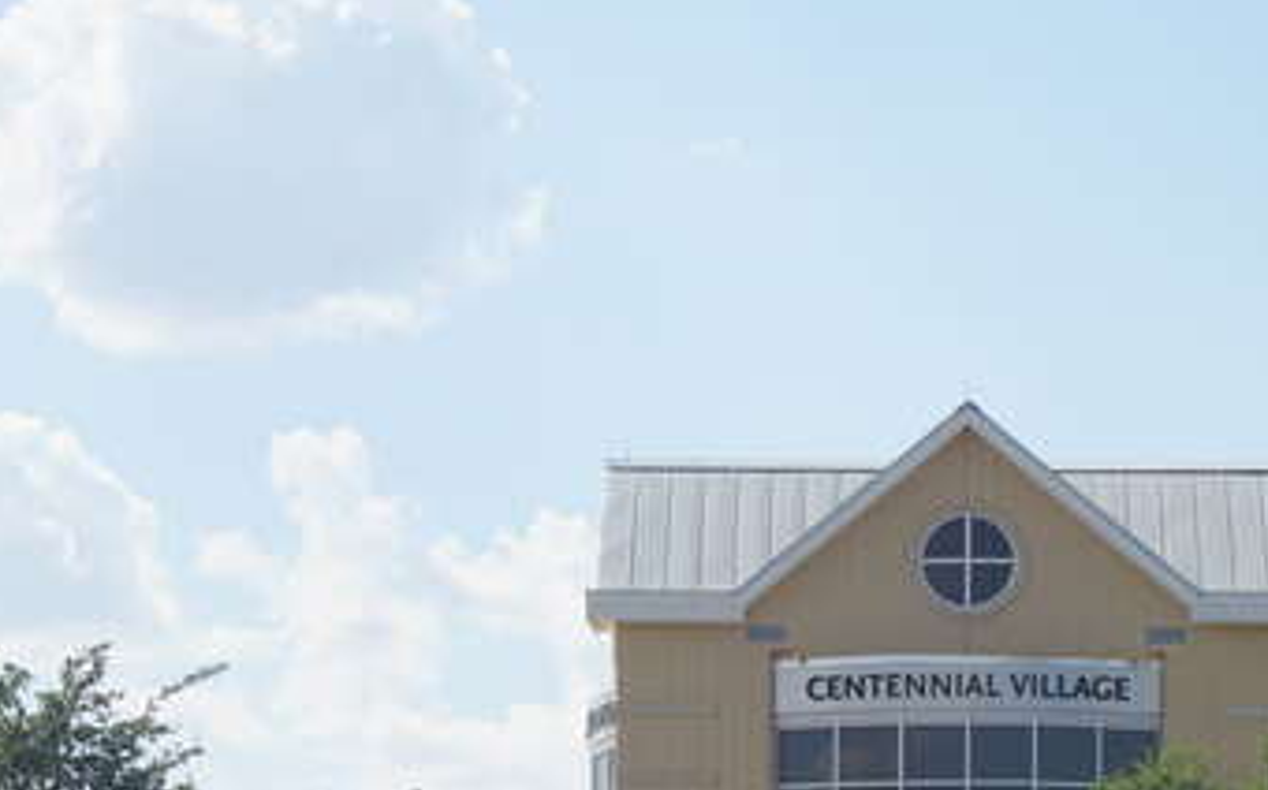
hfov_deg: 11.6
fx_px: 6216
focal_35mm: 180
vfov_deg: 7.2
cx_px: 988
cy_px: 892
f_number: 11
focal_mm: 50
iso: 100
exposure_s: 1/160
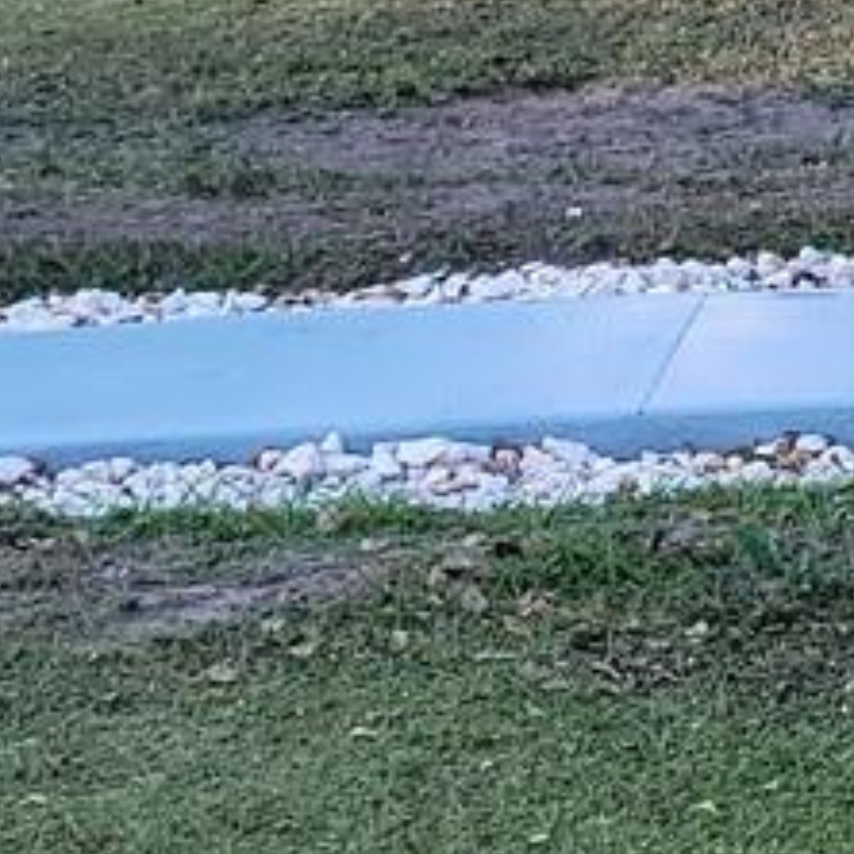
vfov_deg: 10.5
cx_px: 1046
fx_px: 4633
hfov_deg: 10.3
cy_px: 385
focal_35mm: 166
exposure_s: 1/168
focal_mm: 5.4
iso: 40
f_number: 1.8
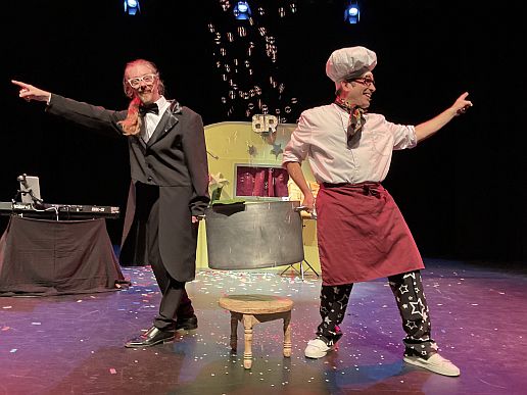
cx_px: 264
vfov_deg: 48.2
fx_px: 442
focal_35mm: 29
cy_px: 198
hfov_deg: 61.7
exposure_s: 1/25
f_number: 1.8
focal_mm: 3
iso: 320
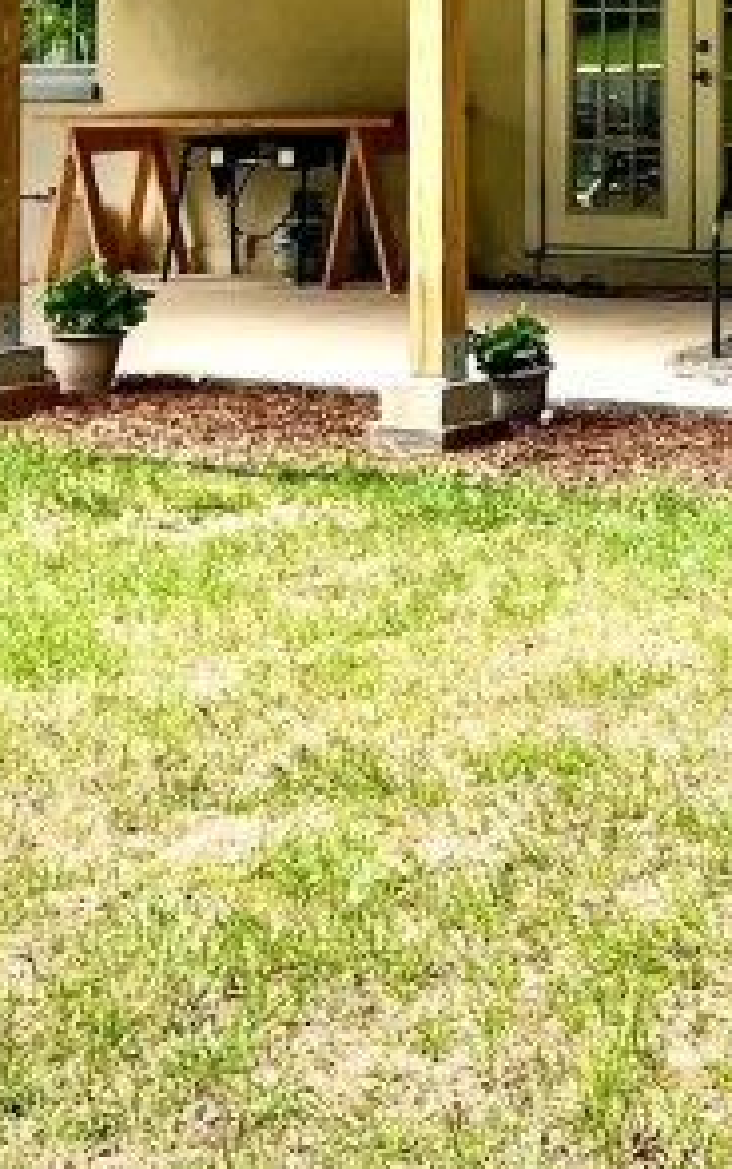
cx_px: 975
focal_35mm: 96
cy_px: -171
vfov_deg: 20.5
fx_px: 3061
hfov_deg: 13.1
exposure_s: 1/803
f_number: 1.5
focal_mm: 5.7
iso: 50
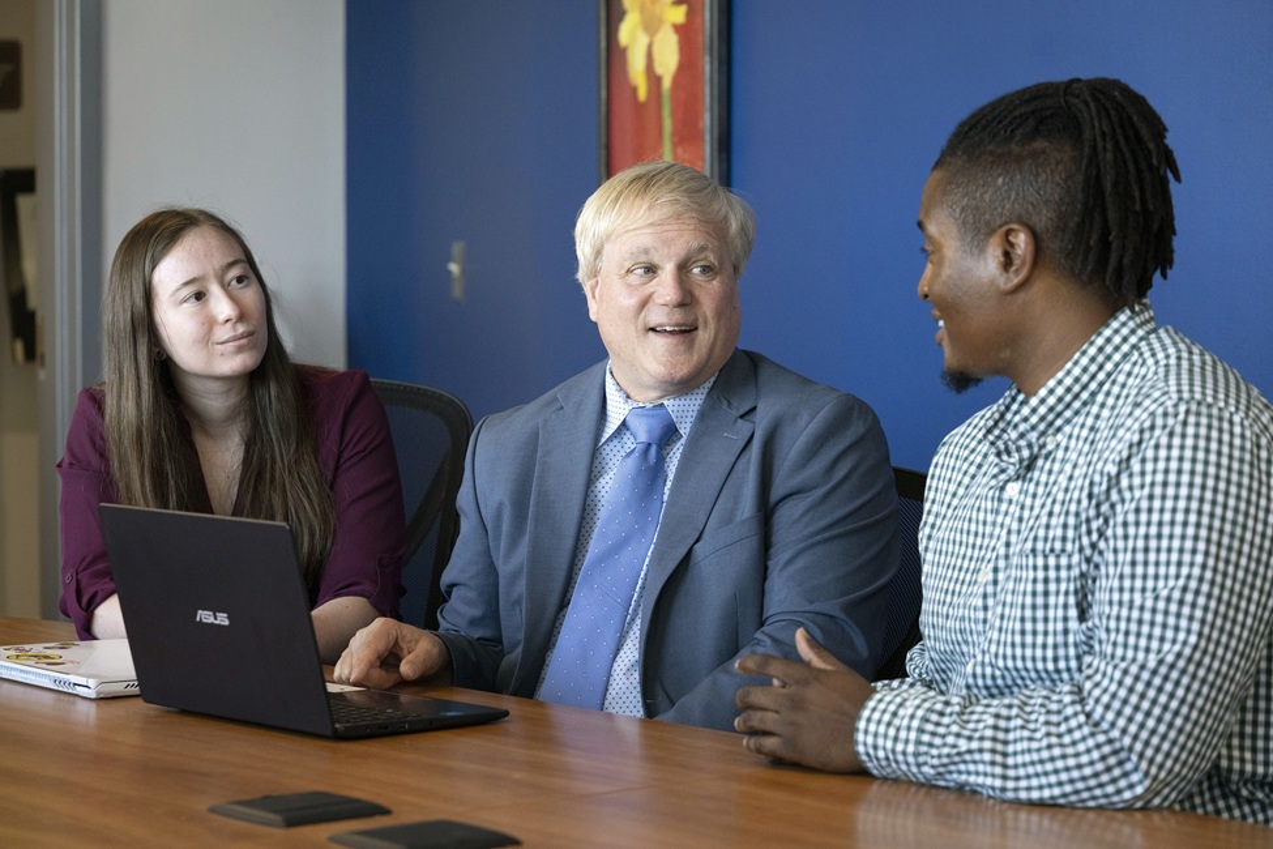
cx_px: 636
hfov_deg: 20.4
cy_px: 424
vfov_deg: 13.7
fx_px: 3536
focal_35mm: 100
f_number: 5
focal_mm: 100
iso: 3200
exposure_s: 1/400
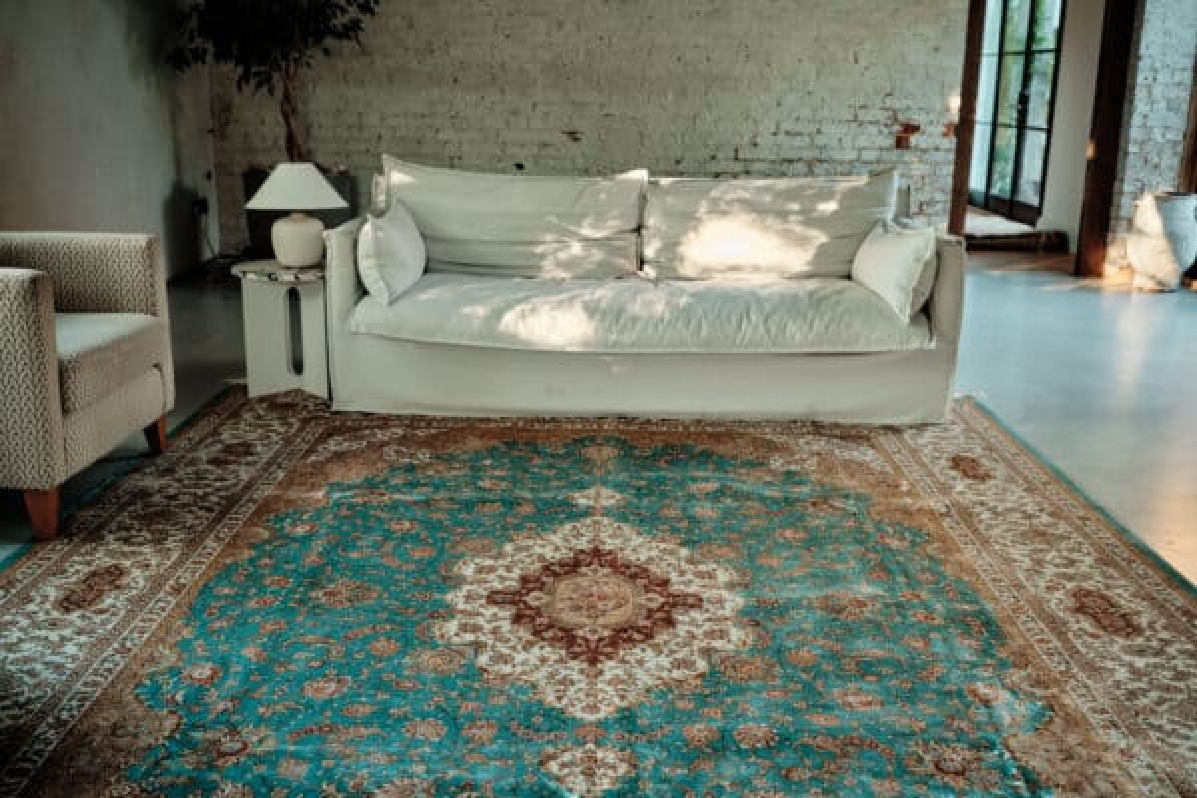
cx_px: 598
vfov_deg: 37.9
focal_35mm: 35
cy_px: 399
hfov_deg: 54.4
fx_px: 1164
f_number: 2.8
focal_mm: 23
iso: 800
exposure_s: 1/60
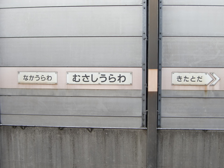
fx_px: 298
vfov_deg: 31.5
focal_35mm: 46
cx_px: 112
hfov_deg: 41.2
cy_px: 84
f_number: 3.3
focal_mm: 8.2
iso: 64
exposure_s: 1/60
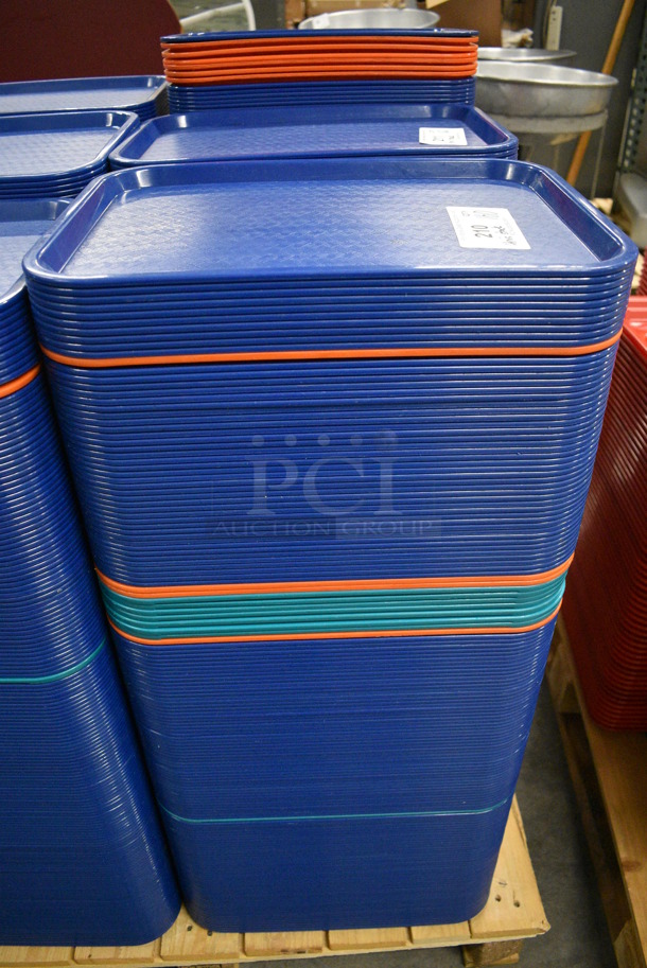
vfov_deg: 67.3
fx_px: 727
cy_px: 484
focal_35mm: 27
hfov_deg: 48.0
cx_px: 324
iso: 4500
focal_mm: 18
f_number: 3.5
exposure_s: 1/125
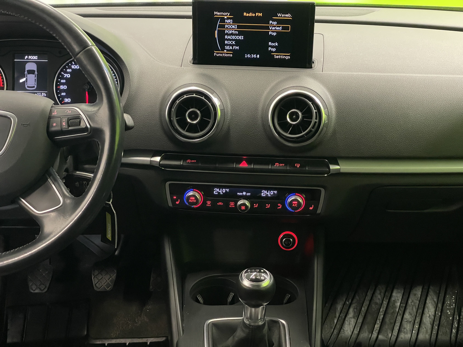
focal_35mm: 52
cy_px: 174
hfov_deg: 36.8
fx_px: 696
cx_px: 232
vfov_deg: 28.0
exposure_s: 1/50
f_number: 2
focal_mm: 6
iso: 500
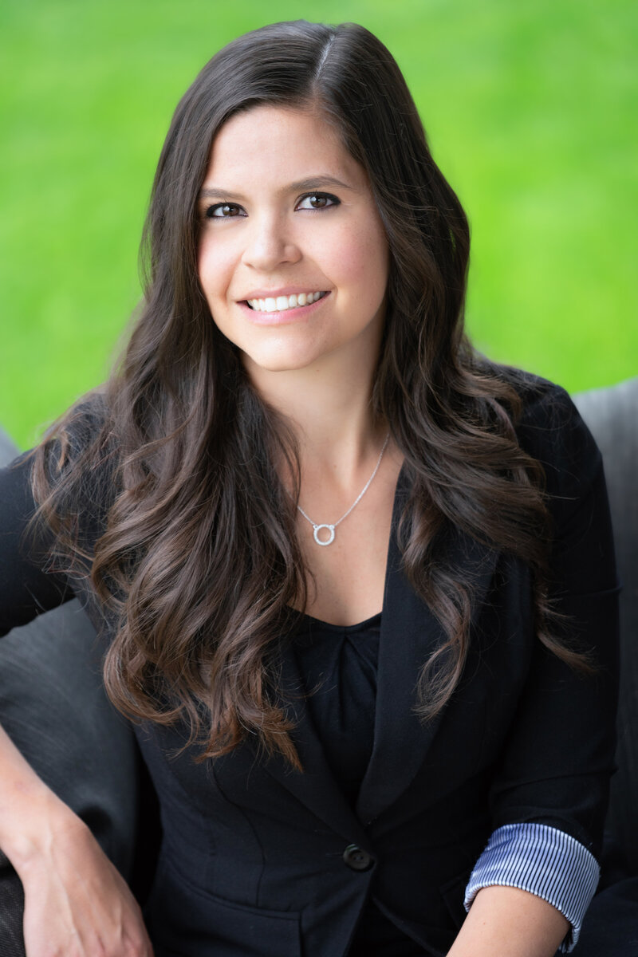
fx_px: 5237
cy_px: 478
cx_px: 319
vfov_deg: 10.4
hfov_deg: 7.0
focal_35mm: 197
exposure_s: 1/125
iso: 800
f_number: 4
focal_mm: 197
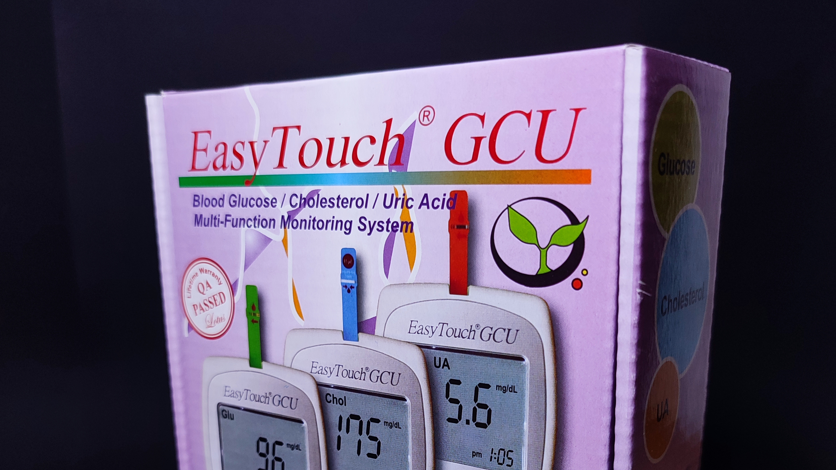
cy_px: 429
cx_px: 414
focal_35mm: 37
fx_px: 820
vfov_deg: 30.5
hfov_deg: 54.0
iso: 199
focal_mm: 6.04
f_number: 1.9
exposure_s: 1/33
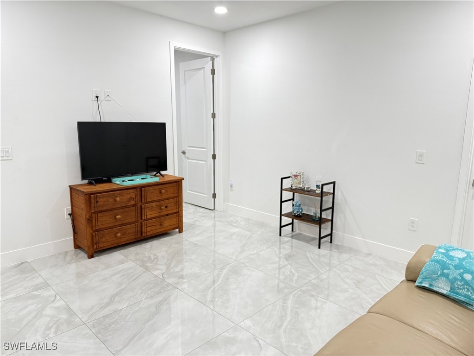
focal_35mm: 24
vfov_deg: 56.8
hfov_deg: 71.6
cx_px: 237
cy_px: 178
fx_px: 329
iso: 320
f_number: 1.78
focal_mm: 6.76
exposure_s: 1/60
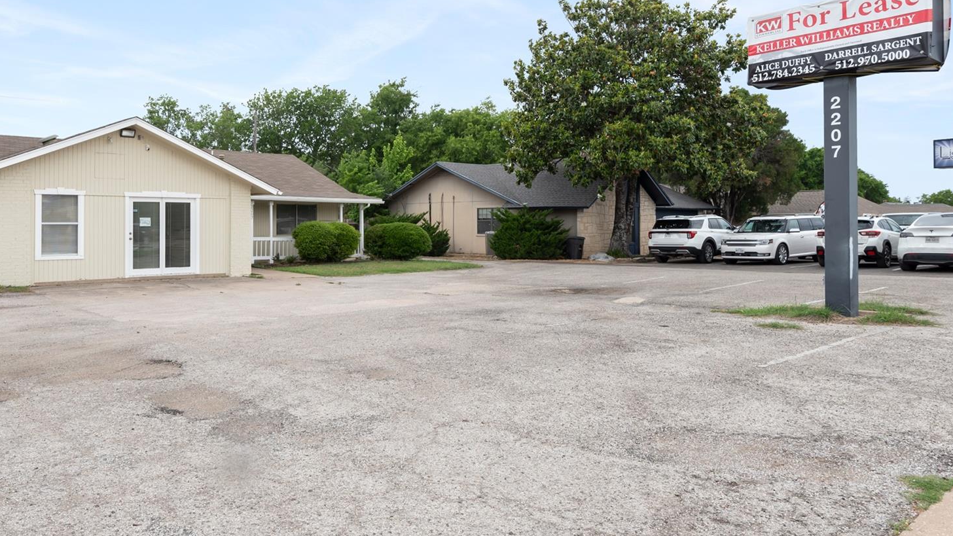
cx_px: 375
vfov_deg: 41.3
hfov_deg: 67.2
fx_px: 708
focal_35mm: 28
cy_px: 220
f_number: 8
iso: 400
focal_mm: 19
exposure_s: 1/100
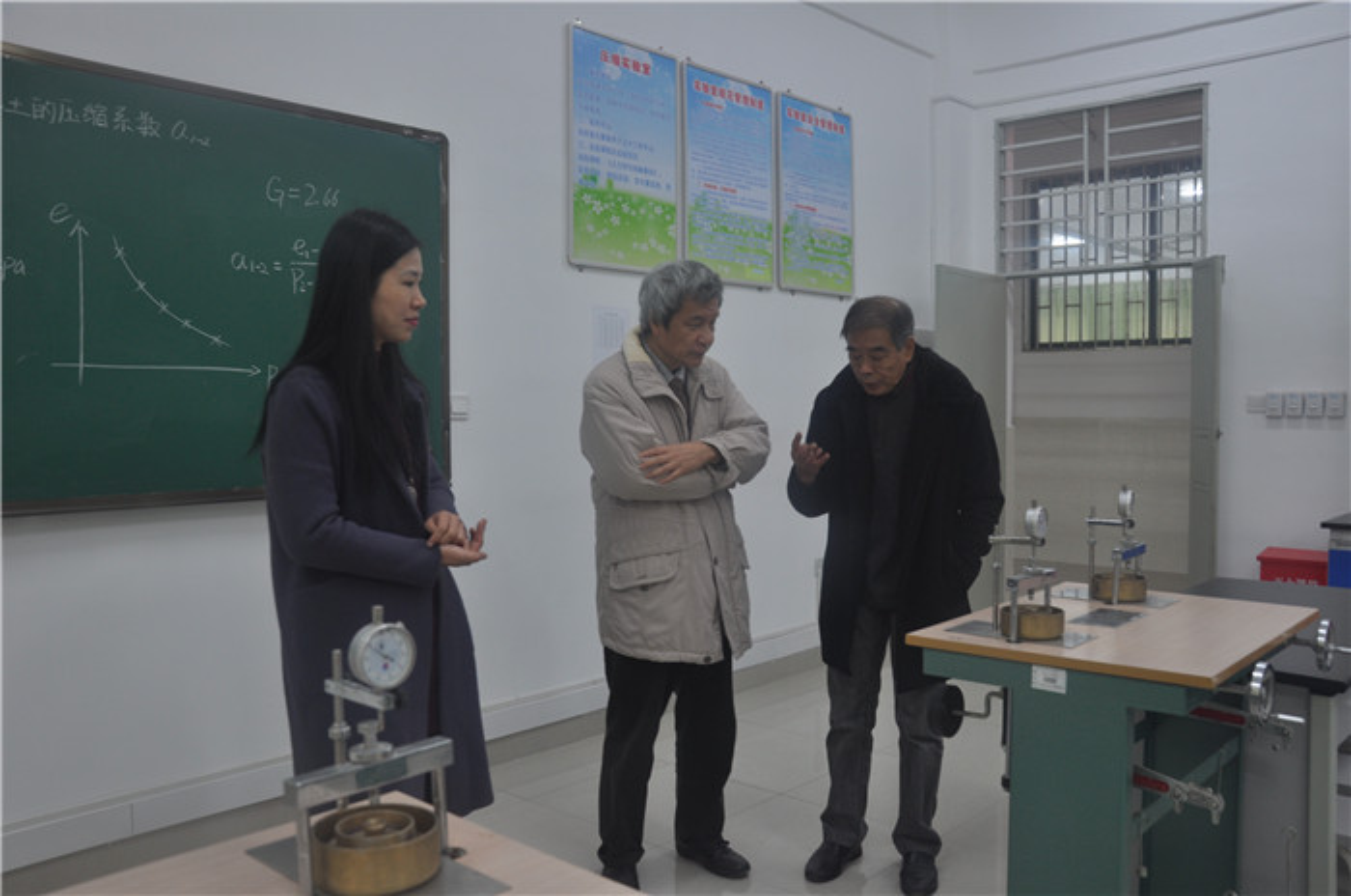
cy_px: 448
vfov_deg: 47.8
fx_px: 1011
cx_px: 676
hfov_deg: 67.5
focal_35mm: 27
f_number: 5.6
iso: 250
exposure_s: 1/30
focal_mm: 18
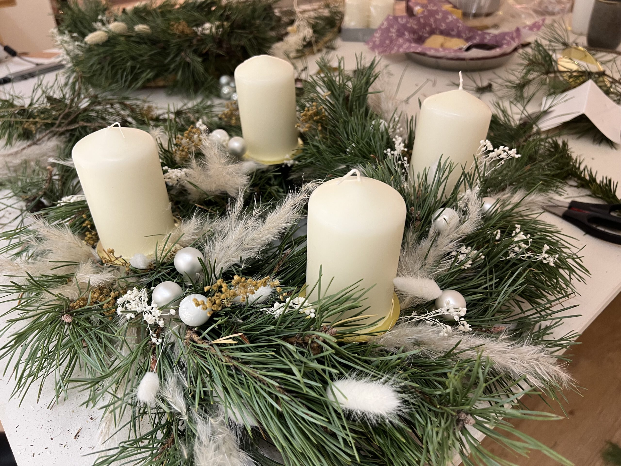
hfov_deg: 67.3
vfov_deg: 53.1
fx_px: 466
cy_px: 233
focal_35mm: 26
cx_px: 310
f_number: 1.5
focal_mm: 5.7
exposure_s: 1/50
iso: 160
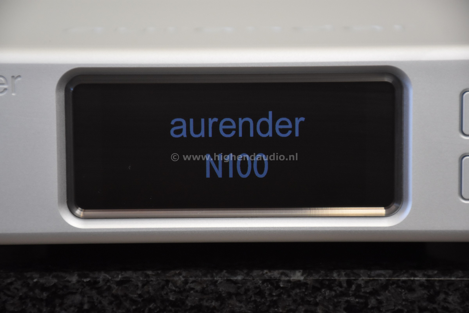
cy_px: 156
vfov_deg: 7.5
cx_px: 234
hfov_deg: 11.2
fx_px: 2384
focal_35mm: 183
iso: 1600
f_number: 5.6
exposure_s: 1/60
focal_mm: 122
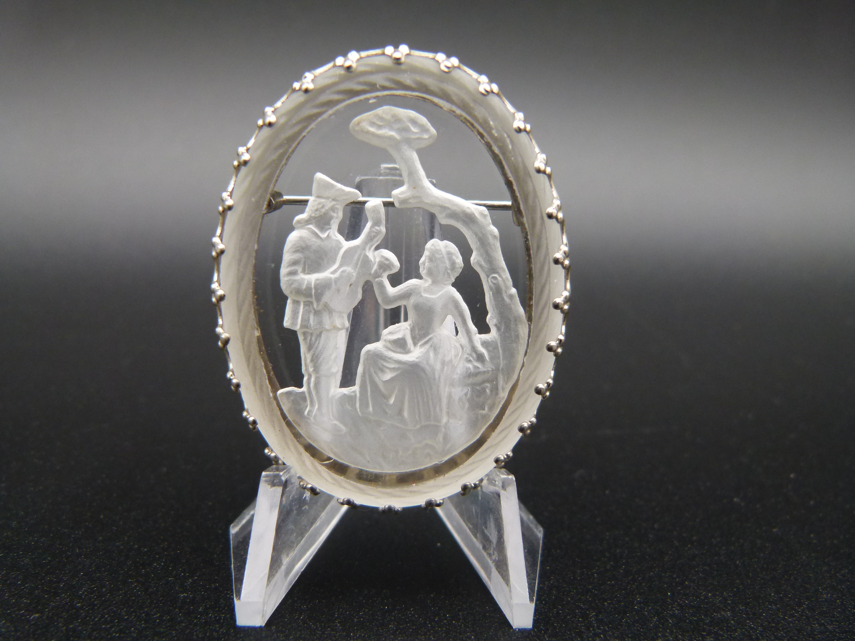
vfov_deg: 54.9
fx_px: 617
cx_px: 428
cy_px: 320
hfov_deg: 69.4
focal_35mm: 25
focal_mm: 4.5
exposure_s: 1/60
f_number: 2.8
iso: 160
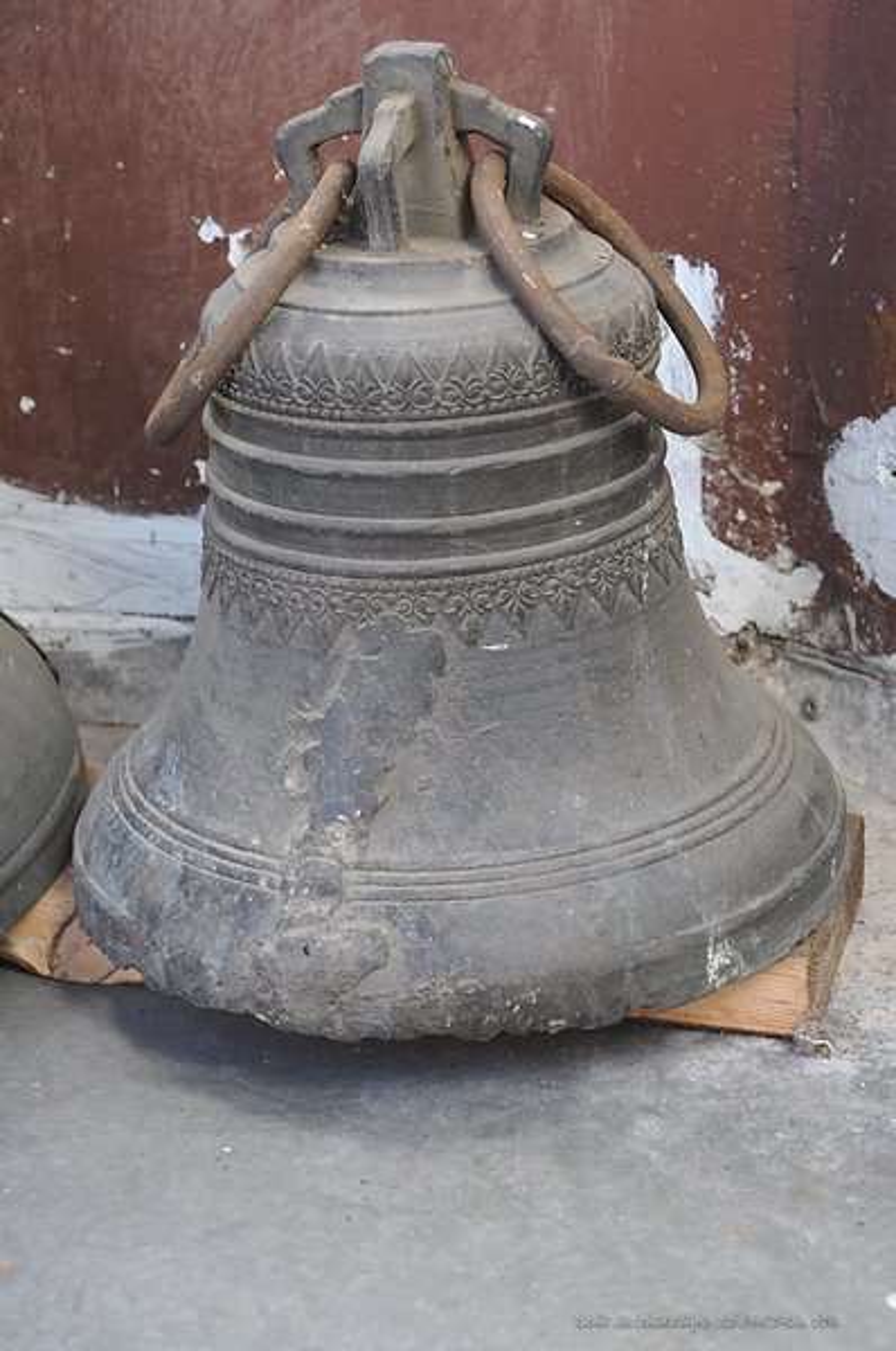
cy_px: 676
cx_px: 448
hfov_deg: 16.5
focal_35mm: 82
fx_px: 3090
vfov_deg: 24.7
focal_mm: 55
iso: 500
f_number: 9
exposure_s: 1/25
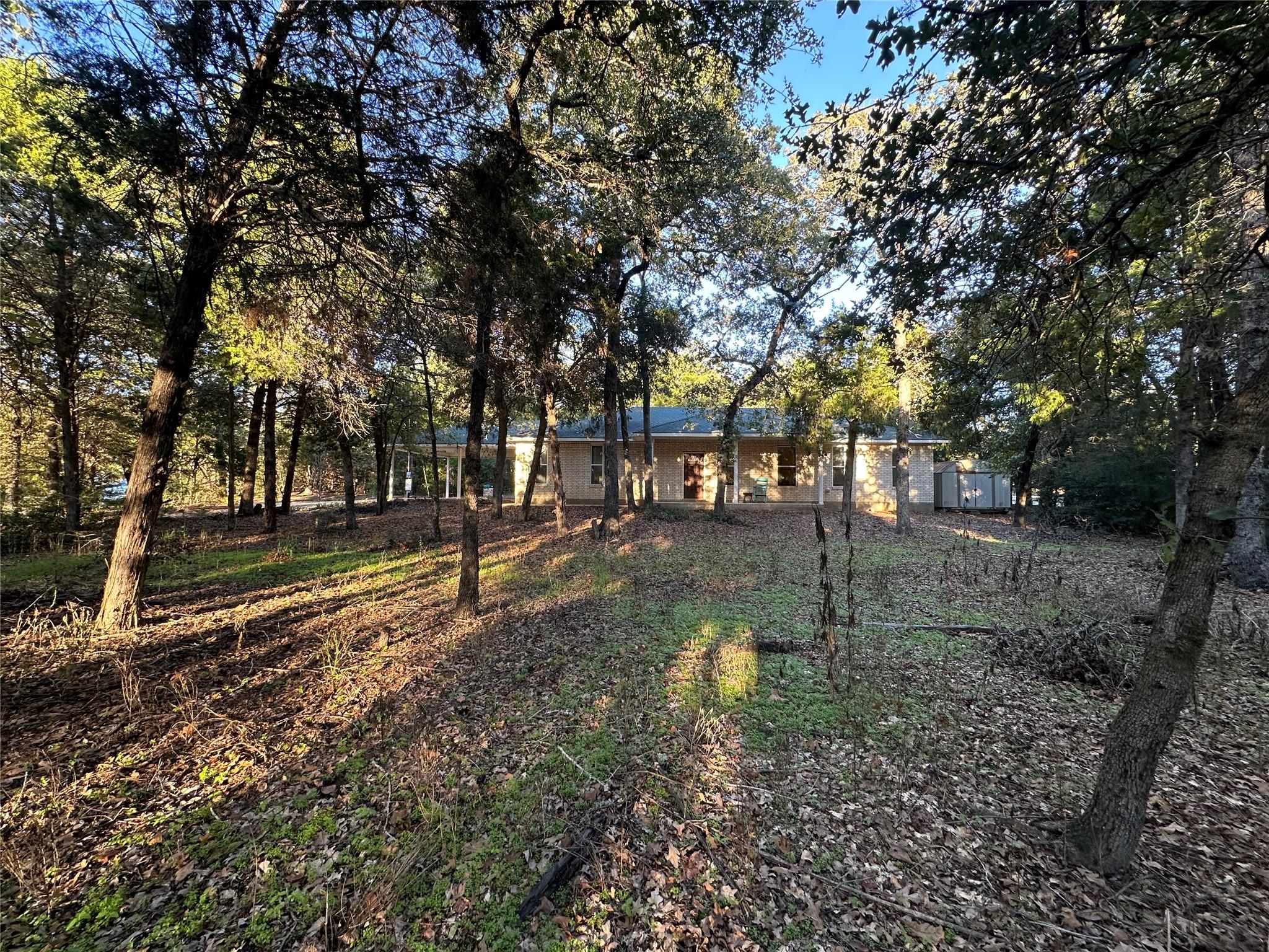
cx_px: 634
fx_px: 513
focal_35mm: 14
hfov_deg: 102.1
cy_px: 476
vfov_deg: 85.7
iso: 100
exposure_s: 1/99
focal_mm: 2.22
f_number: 2.2
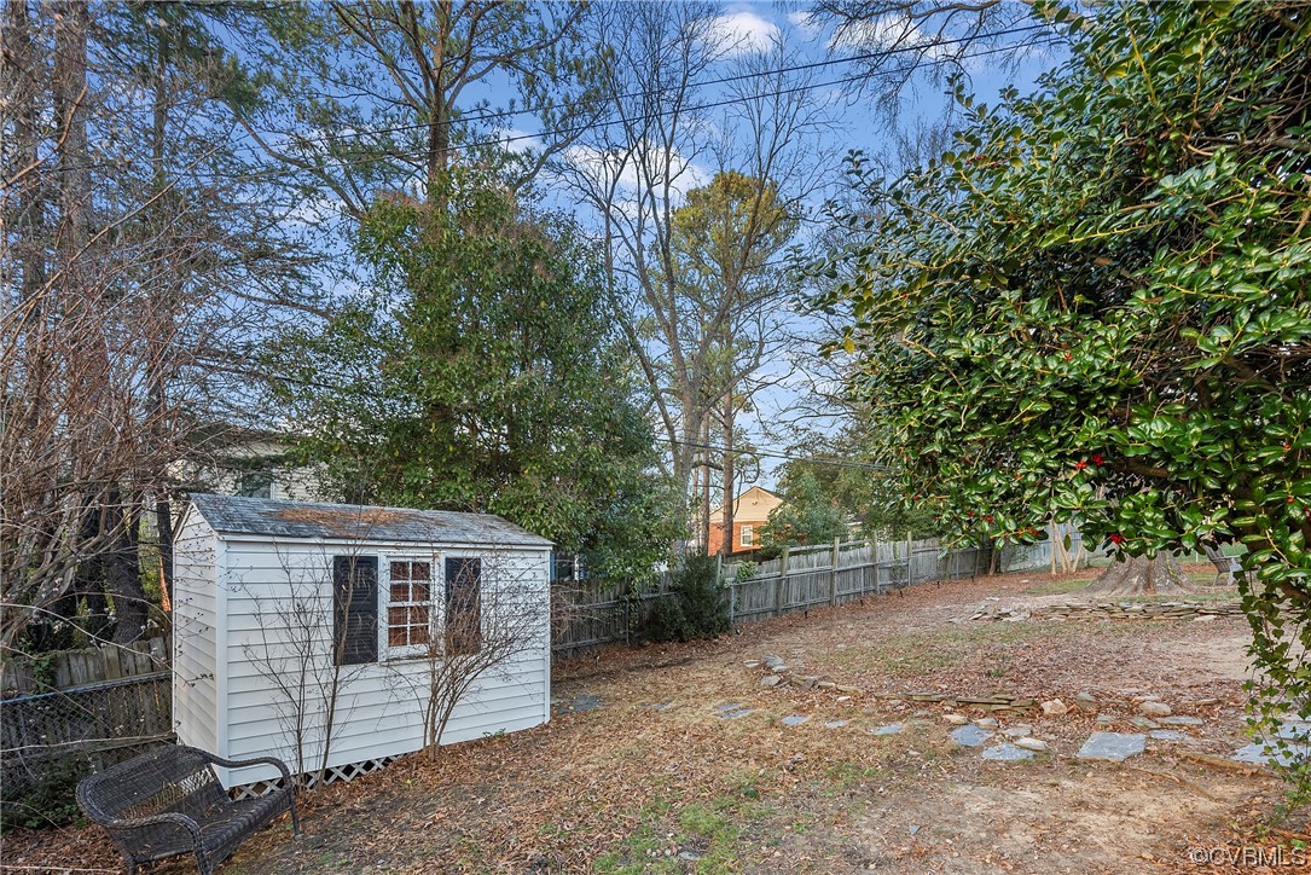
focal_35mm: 17
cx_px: 656
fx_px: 619
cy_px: 438
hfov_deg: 93.3
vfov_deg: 70.5
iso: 800
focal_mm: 17
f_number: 11
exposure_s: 1/15
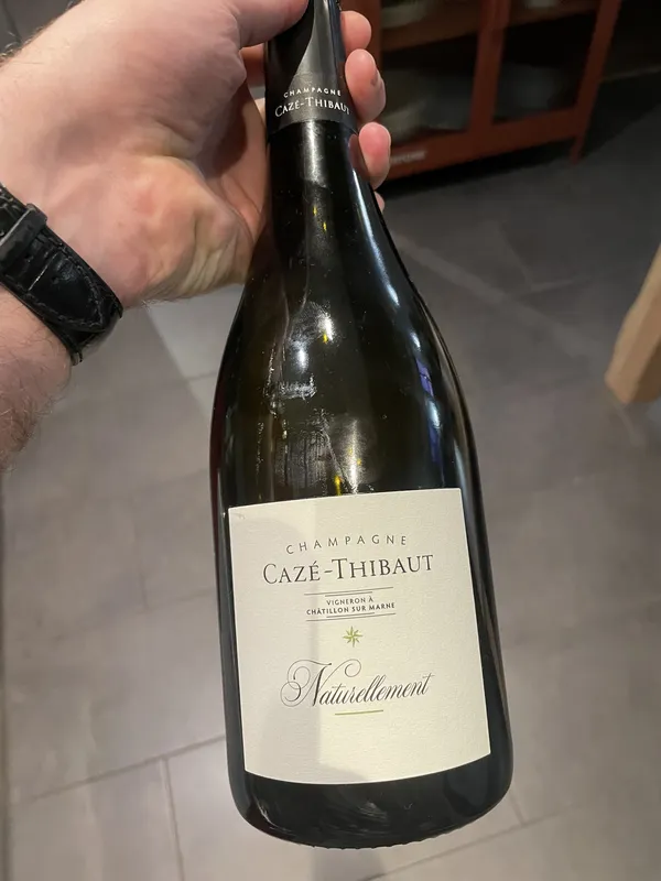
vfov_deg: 67.3
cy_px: 440
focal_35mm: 26
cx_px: 330
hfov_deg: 53.1
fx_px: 662
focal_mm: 4.2
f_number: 1.6
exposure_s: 1/50
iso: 400
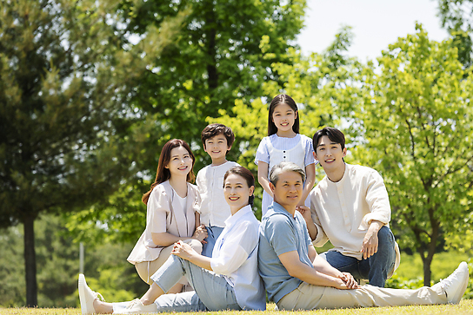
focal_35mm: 171
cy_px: 163
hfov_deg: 12.0
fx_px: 2247
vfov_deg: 8.0
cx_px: 258
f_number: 5.6
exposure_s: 1/400
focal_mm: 155
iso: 160
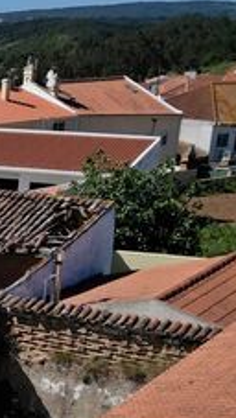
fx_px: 1022
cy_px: 398
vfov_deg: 22.4
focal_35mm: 92
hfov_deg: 11.7
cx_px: -247
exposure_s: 1/8000
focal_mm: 6.72
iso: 110
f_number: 1.7
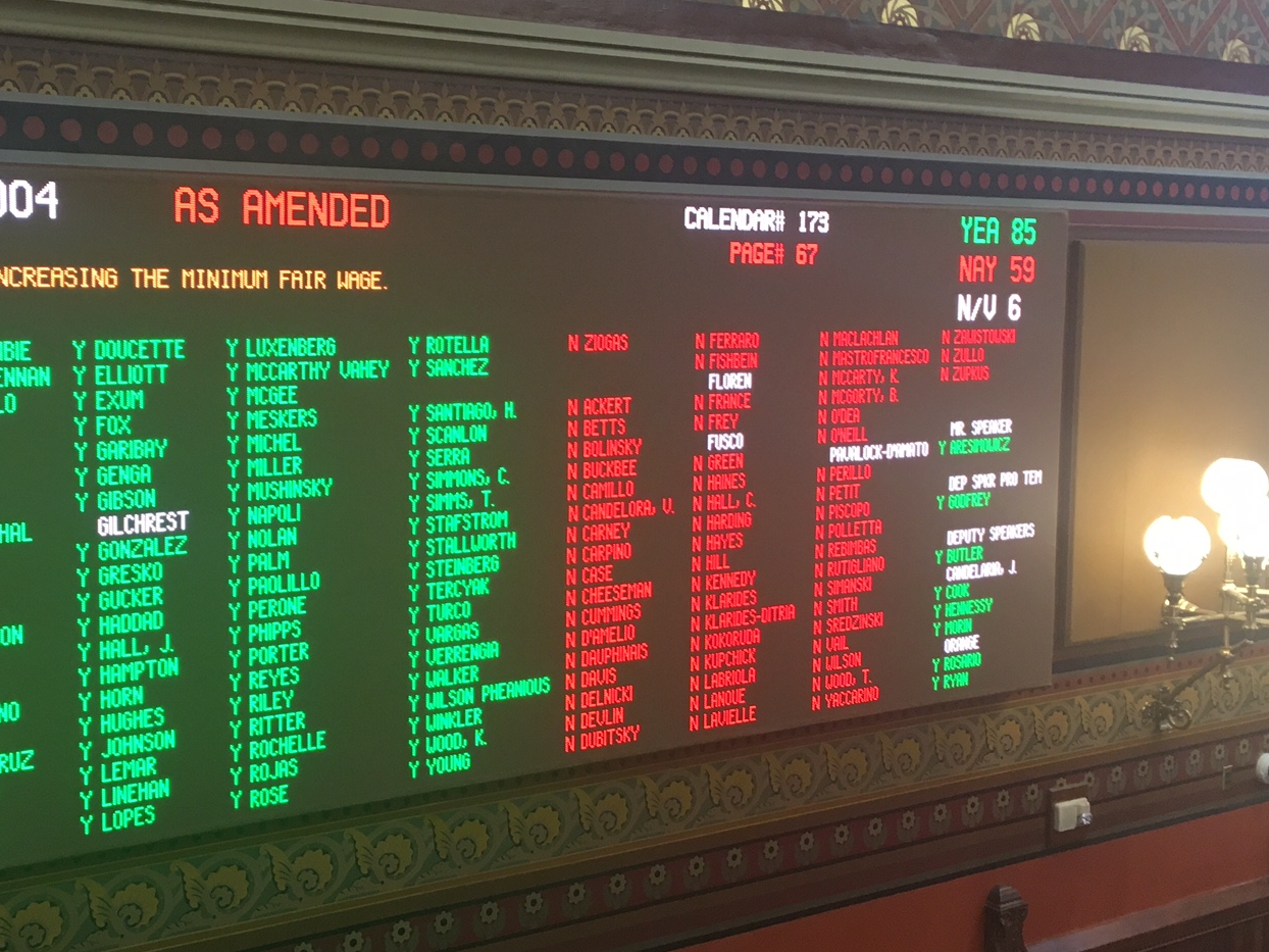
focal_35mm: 47
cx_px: 469
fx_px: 1723
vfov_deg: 30.9
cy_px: 475
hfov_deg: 40.1
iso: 80
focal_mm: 4.15
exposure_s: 1/30
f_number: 2.2
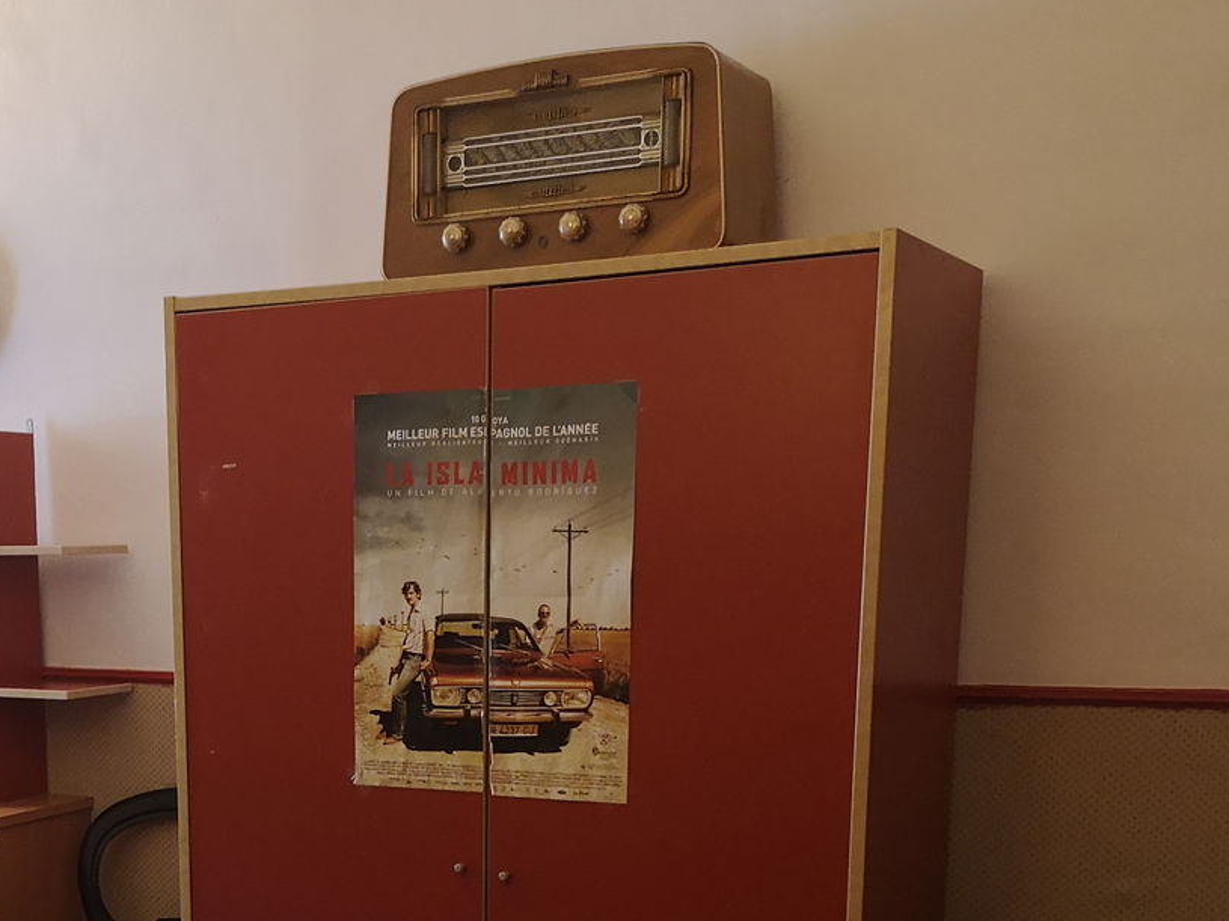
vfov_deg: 26.2
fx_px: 1881
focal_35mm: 53
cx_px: 244
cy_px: 900
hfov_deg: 35.0
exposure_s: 1/33.3
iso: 200
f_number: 1.8
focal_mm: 3.95
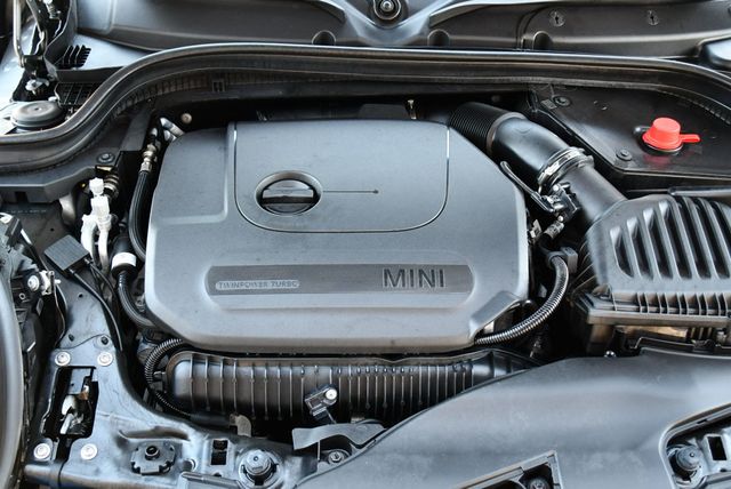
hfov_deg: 48.4
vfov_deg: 33.5
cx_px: 366
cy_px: 244
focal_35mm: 40
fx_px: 813
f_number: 3.8
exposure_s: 1/125
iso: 900
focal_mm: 20
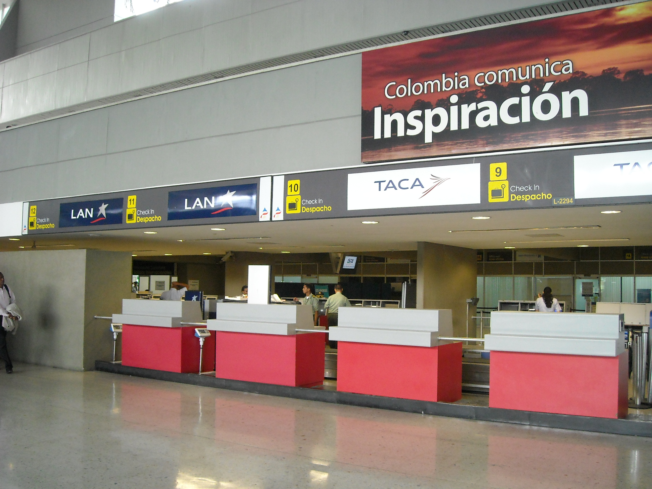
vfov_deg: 40.7
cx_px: 326
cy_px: 244
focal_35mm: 35
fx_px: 659
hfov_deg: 52.6
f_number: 2.8
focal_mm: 5.7
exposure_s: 1/60
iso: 259
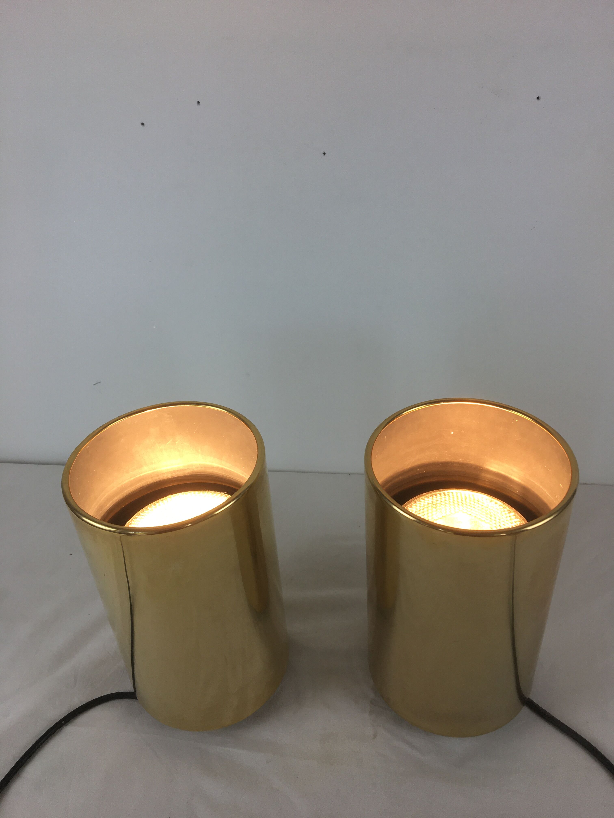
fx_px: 686
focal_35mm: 29
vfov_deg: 61.7
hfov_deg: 48.2
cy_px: 409
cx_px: 307
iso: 40
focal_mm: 4.15
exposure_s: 1/100
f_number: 2.2
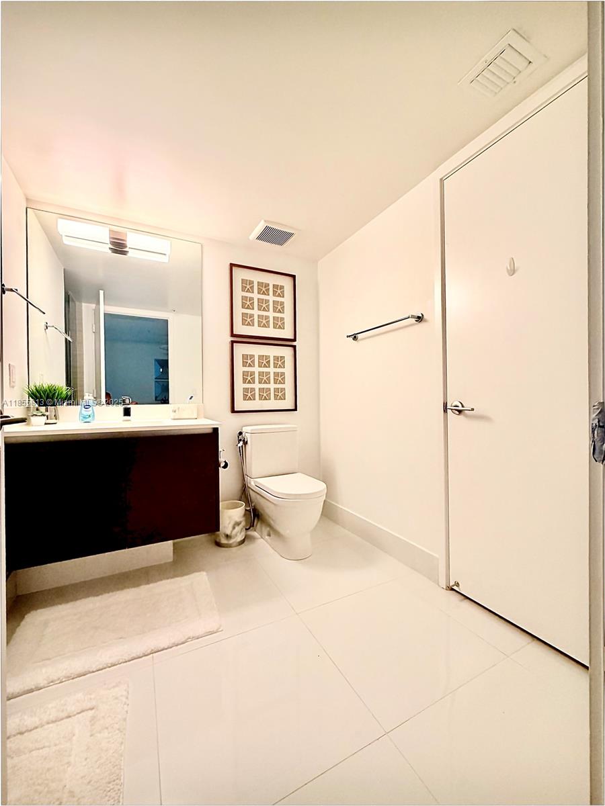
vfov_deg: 102.1
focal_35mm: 14
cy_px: 403
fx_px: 326
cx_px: 302
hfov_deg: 85.7
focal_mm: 2.22
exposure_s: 1/60
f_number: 2.2
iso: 250
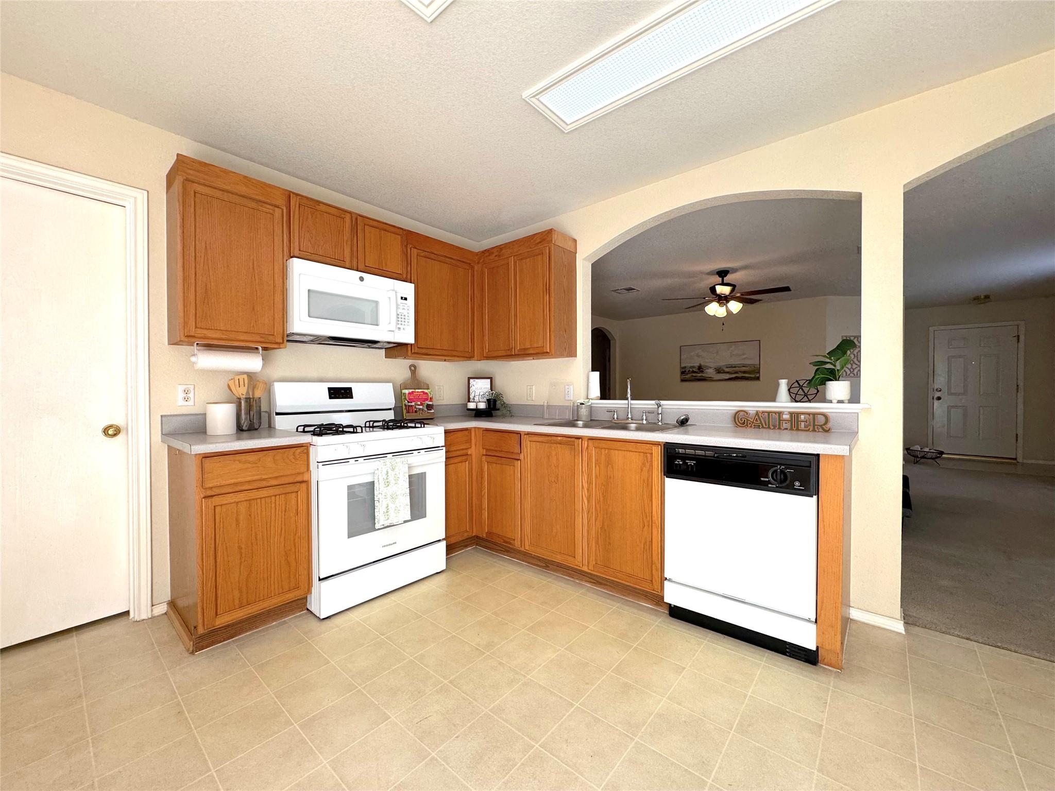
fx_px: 427
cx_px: 528
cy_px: 396
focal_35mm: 14
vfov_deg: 85.7
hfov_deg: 102.1
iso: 80
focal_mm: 2.22
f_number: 2.2
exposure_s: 1/120
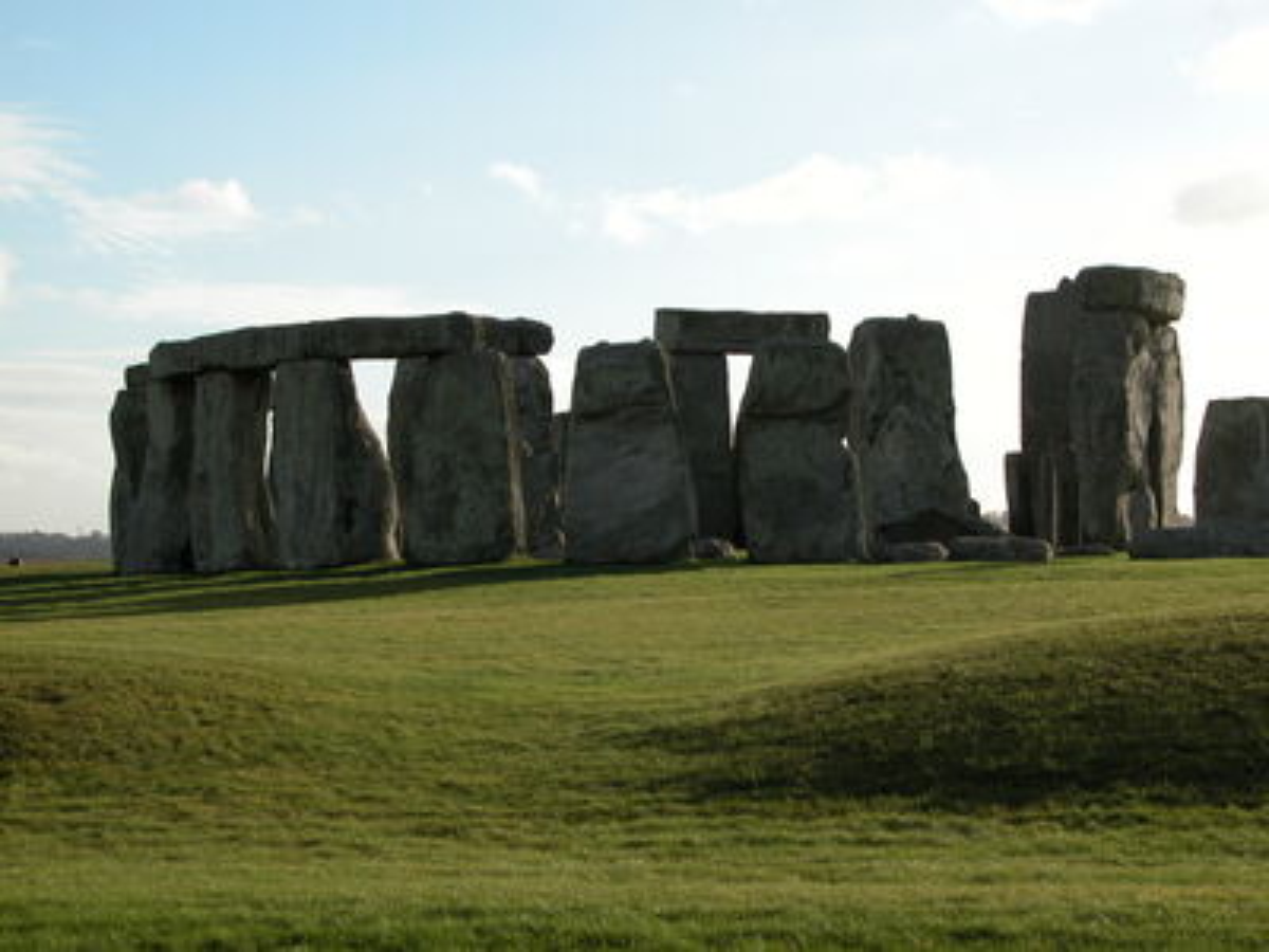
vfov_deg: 19.1
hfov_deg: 25.3
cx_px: 634
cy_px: 476
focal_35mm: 77
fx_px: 2823
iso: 100
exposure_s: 1/276
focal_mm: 19.9
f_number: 6.8
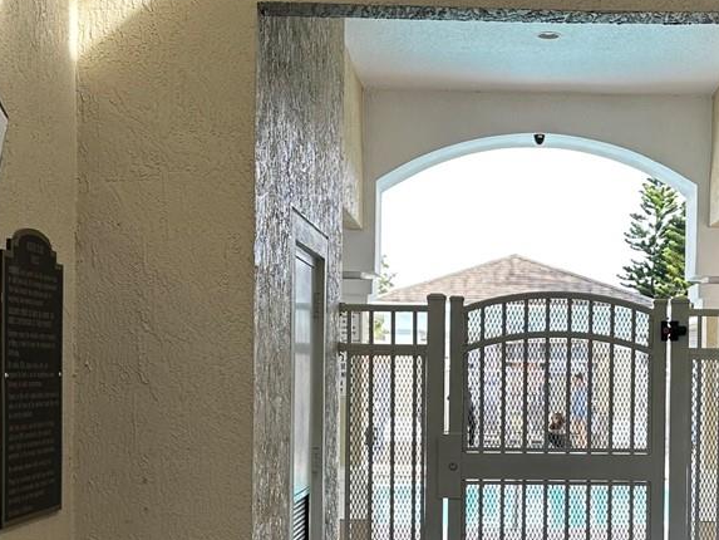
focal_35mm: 67
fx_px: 1392
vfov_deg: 21.8
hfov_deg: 28.5
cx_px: 551
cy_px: 393
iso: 80
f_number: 1.78
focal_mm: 6.86
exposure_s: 1/246
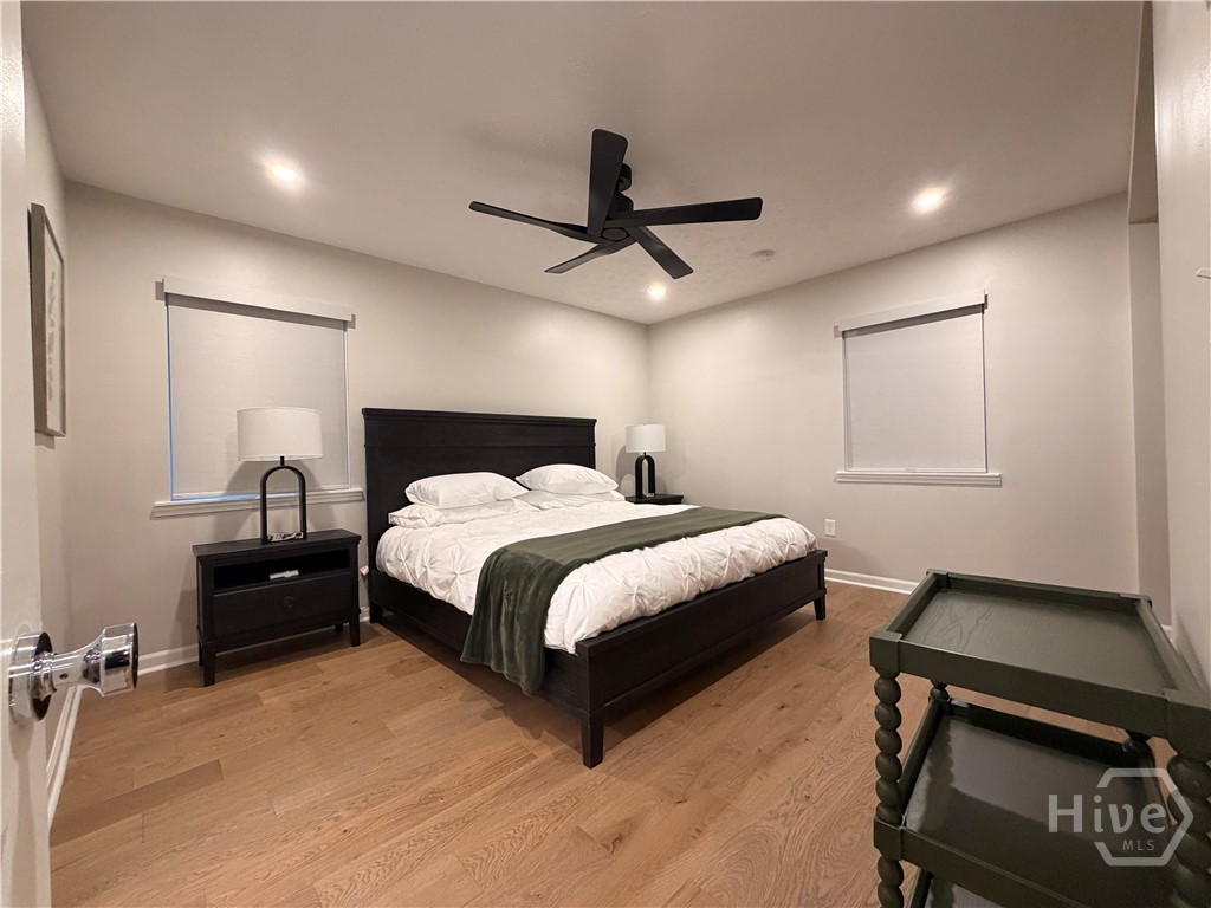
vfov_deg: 85.7
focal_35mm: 14
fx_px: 490
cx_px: 606
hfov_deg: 102.1
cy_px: 454
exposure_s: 1/60
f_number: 2.2
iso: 400
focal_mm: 2.22
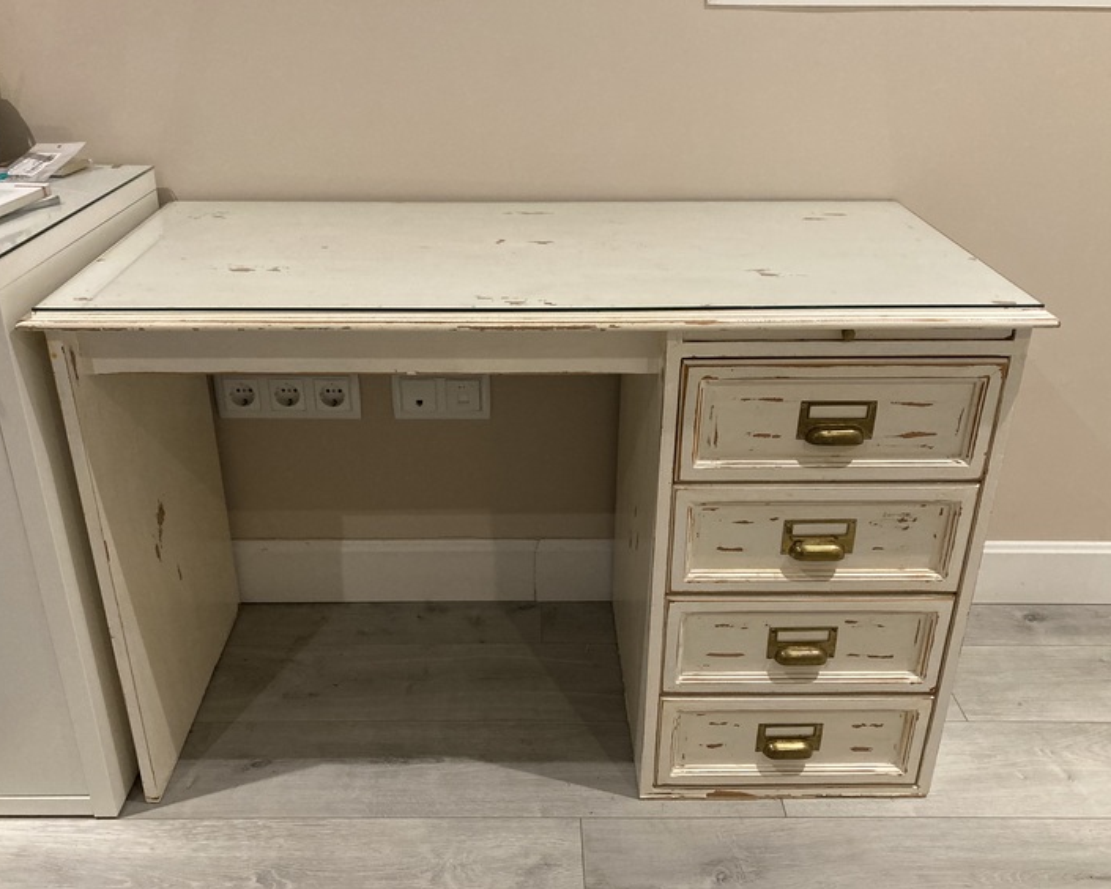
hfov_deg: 57.2
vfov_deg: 47.1
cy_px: 460
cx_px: 547
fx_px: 1019
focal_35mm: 31
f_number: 1.8
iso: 250
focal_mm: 3.99
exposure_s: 1/50
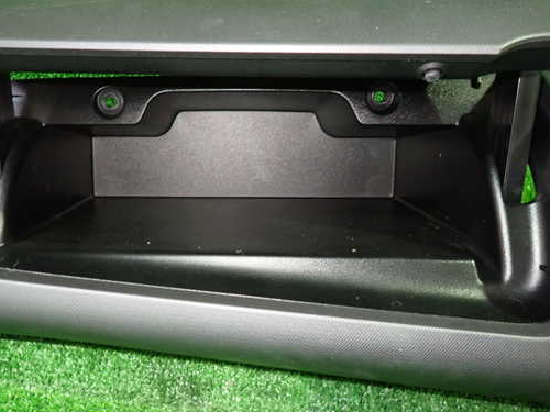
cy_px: 211
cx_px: 243
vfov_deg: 46.8
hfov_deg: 59.8
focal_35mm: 30
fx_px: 477
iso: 800
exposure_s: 1/30
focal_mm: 4.5
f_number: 2
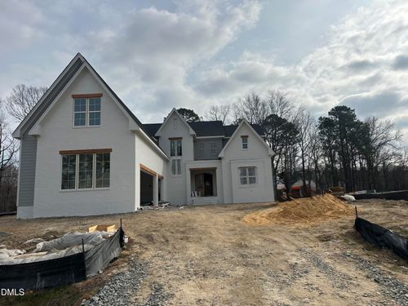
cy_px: 153
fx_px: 283
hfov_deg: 71.6
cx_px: 204
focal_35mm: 24
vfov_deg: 56.8
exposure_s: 1/10753
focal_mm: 6.86
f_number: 1.78
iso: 80
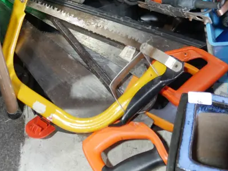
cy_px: 8
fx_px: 475
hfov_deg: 27.0
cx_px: 105
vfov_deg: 20.0
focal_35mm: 72
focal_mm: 14
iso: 250
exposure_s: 1/60
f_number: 3.5
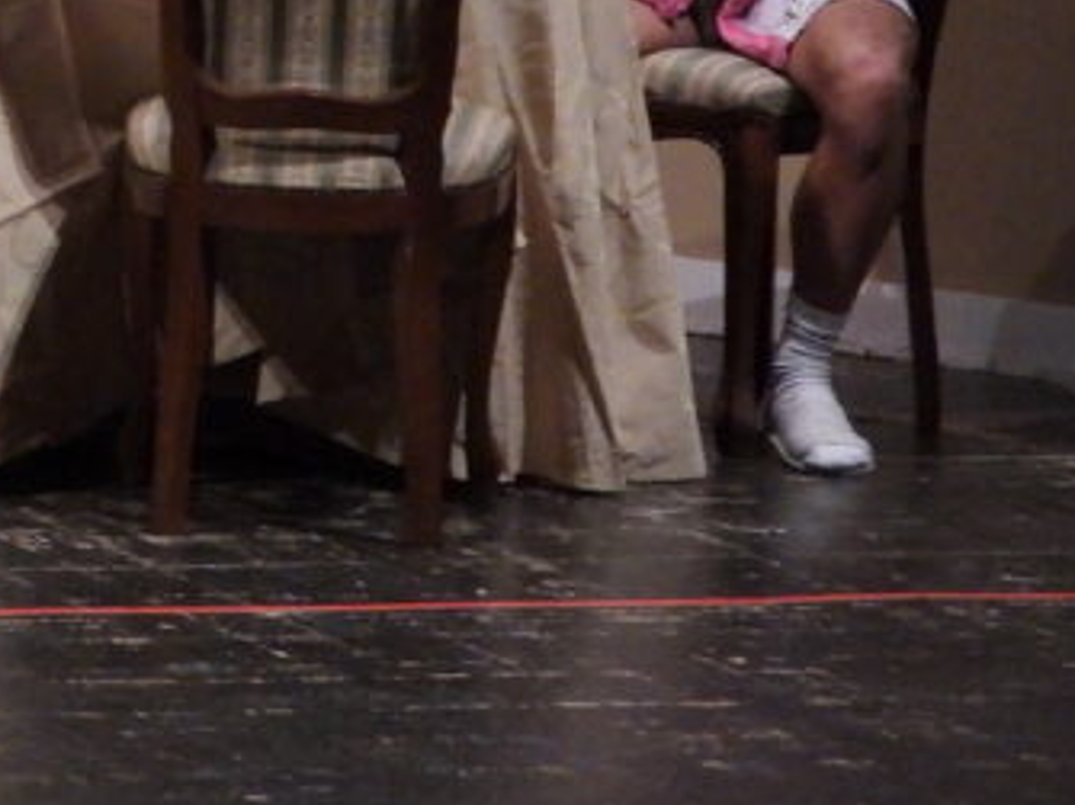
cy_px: -343
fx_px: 14715
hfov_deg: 4.2
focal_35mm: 474
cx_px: -247
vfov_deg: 3.1
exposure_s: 1/160
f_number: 4
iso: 1100
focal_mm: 27.9
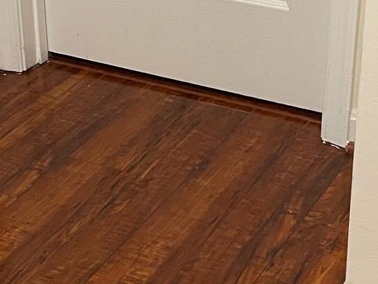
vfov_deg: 14.5
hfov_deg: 19.2
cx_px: 146
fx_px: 1114
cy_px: 154
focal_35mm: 102
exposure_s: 1/60
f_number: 1.6
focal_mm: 5.1
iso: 500
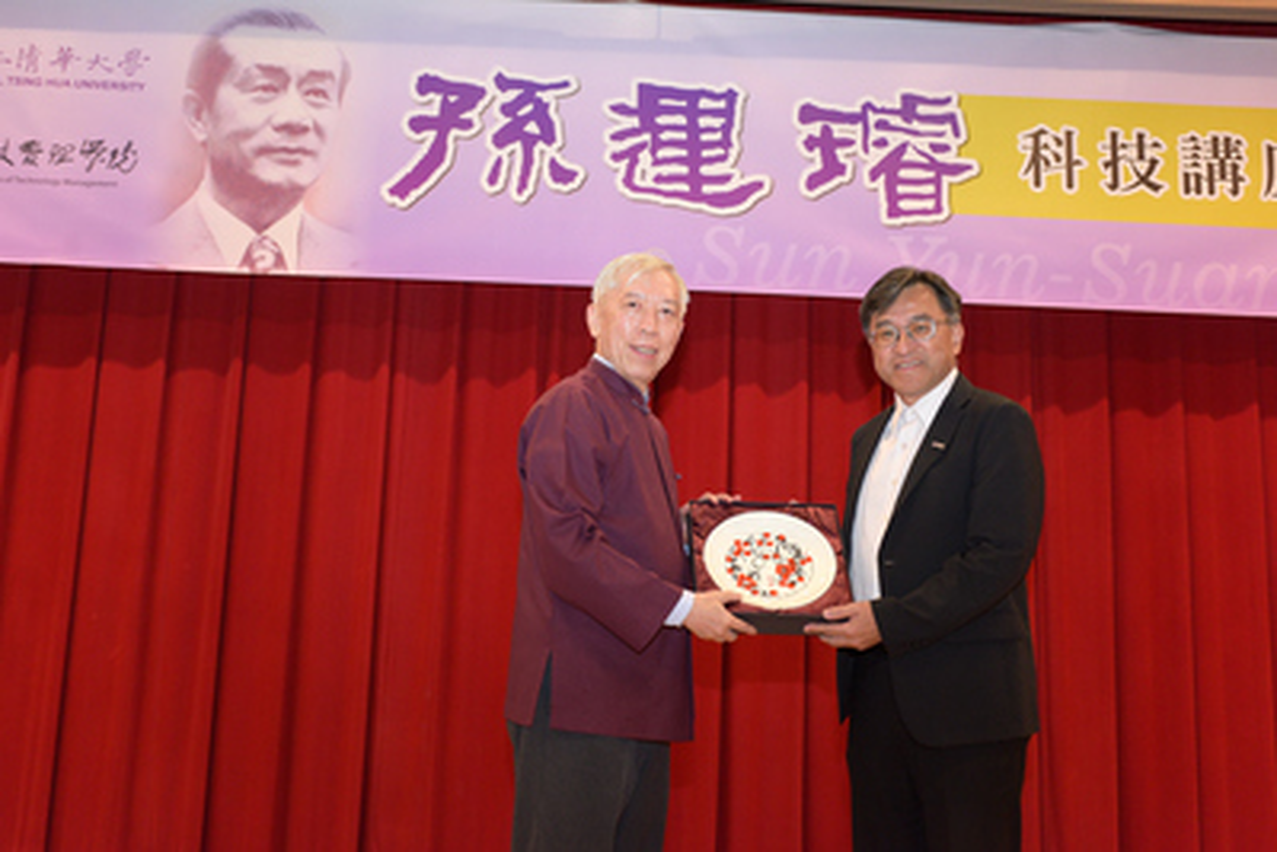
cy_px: 426
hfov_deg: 50.7
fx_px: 1348
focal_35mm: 38
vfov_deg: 35.1
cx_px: 638
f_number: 5
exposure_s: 1/80
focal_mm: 38
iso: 2000
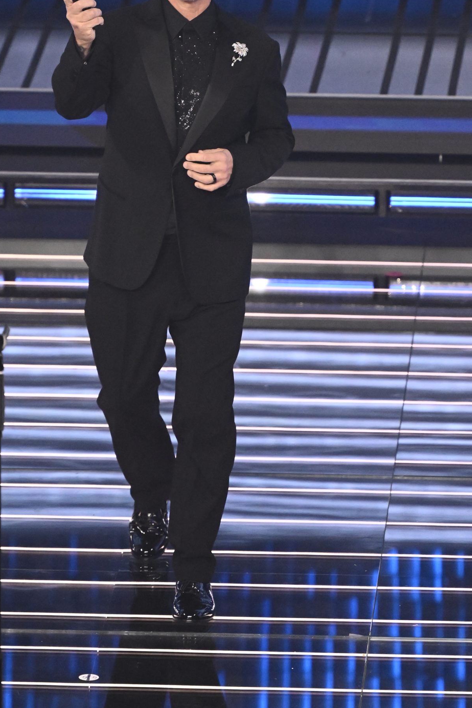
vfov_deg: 4.9
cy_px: 265
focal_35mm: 425
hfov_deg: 3.2
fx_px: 8361
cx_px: 192
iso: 4000
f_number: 4
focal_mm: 200
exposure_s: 1/320
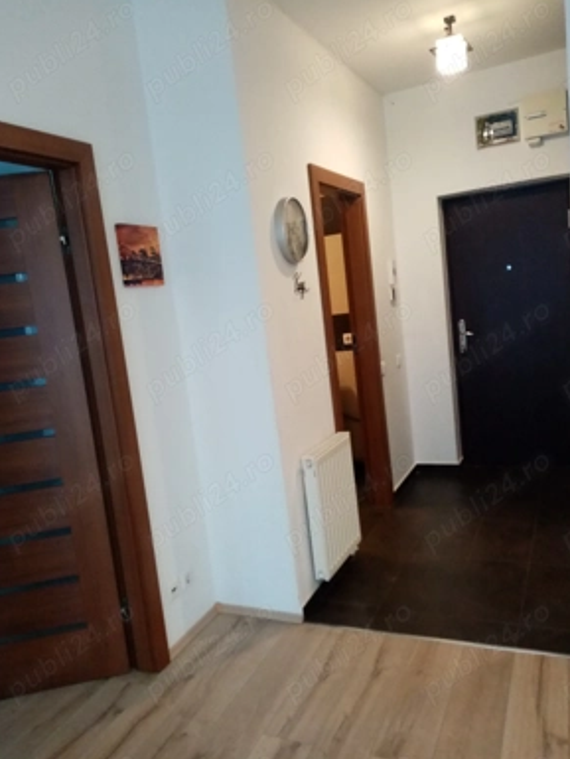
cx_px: 278
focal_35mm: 27
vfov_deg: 65.3
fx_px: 592
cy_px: 382
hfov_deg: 51.4
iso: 501
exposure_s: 1/25
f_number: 1.8
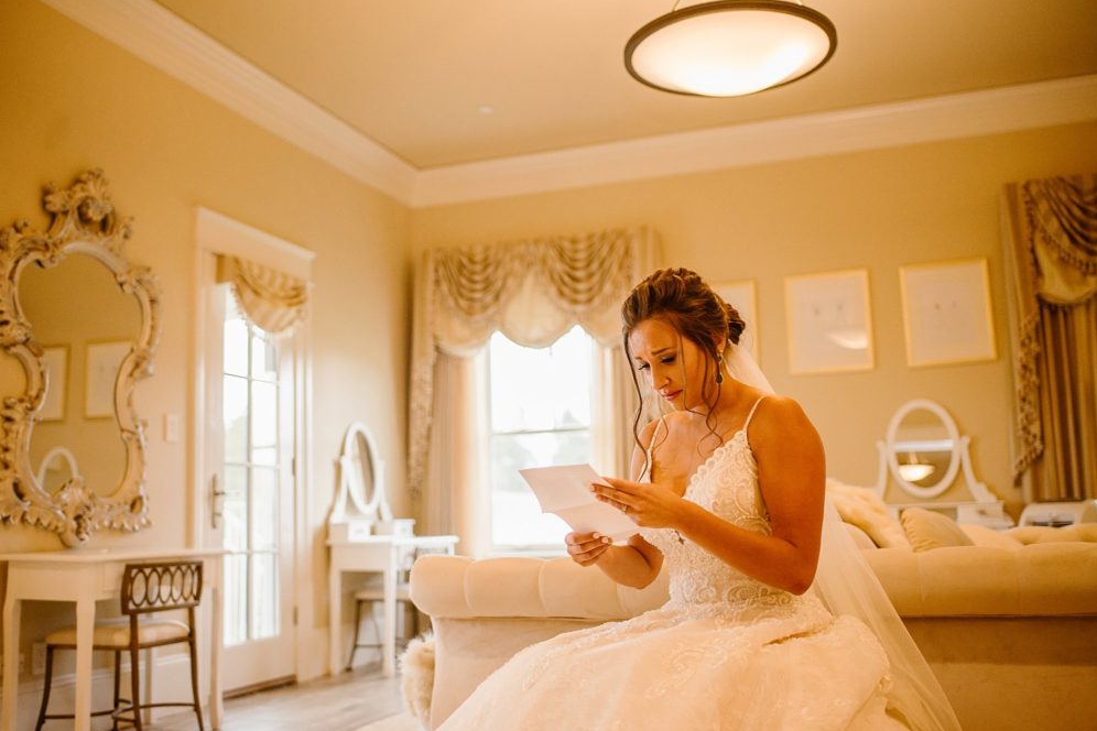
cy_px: 371
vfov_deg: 36.9
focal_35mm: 36
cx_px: 555
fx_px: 1097
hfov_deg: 53.1
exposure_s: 1/320
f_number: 1.8
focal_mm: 35
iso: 1250
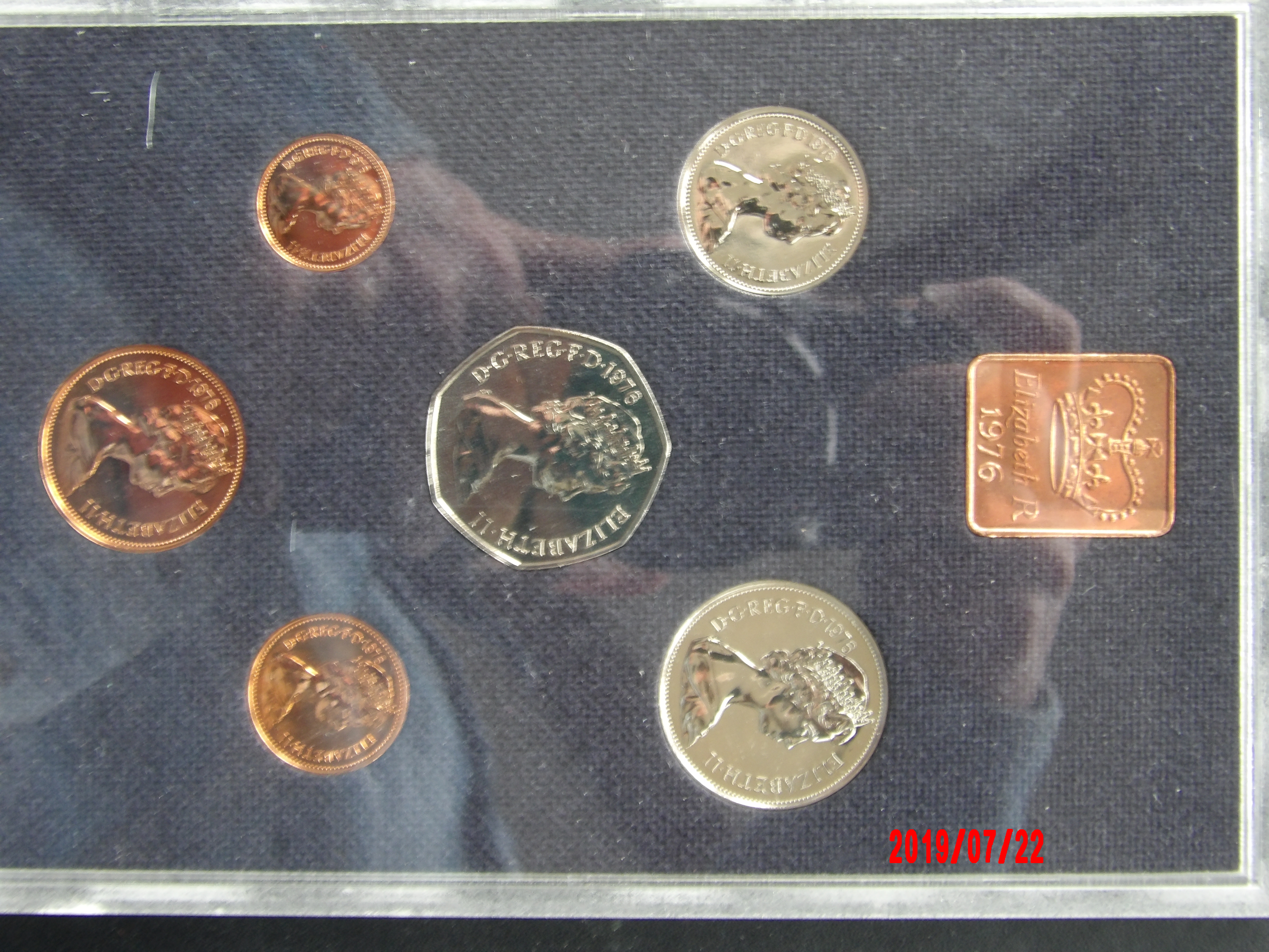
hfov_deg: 31.7
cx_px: 634
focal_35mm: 61
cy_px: 476
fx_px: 2236
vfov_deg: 24.0
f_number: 4.3
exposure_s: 1/15
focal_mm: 10.9
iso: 204
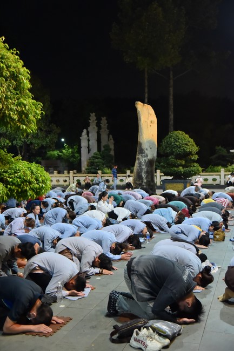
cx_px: 117
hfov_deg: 29.2
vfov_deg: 42.8
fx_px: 449
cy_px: 176
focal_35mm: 46
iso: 3200
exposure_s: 1/100
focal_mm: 46
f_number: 4
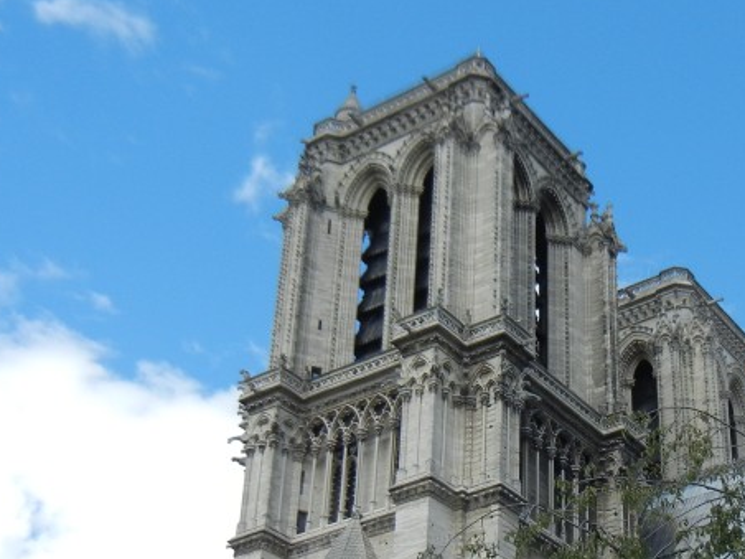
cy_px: 460
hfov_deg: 27.9
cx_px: 608
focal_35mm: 68
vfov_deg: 21.3
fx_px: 1463
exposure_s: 1/312
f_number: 7
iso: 160
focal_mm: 5.4
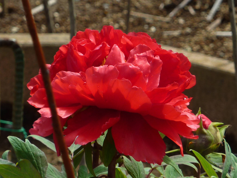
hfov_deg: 5.2
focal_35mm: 378
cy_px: 89
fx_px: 2588
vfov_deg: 3.9
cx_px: 118
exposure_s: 1/320
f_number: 4.6
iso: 80
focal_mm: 34.4
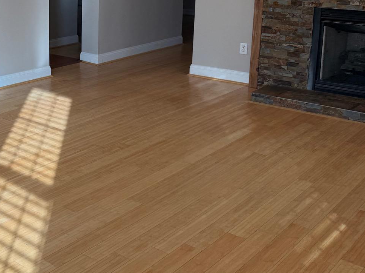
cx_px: -5
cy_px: 42
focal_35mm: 51
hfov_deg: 34.0
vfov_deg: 27.8
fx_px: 538
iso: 80
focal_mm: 6.76
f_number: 1.78
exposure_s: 1/356
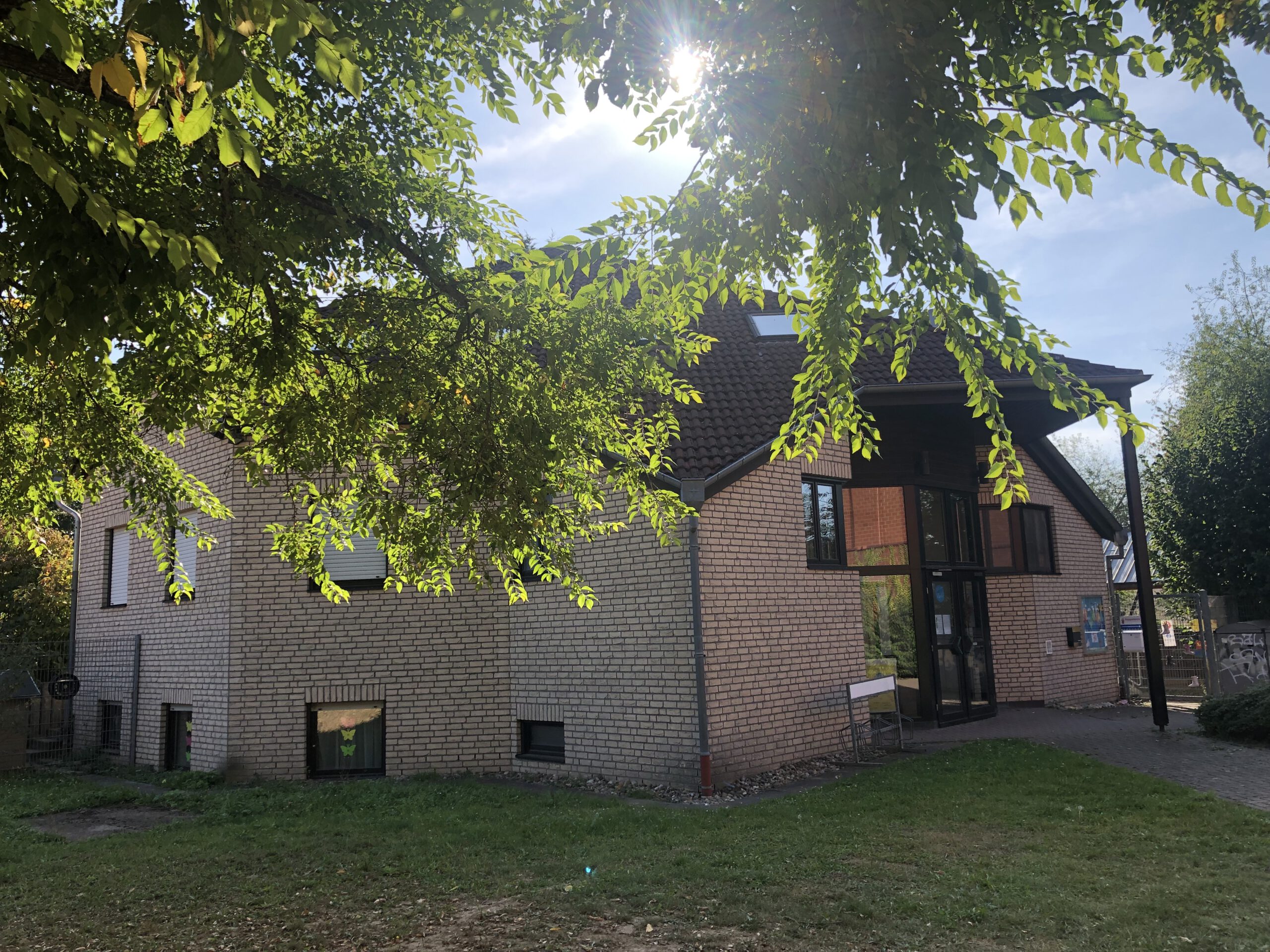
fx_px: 1027
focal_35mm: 28
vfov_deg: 49.7
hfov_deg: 63.4
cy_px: 476
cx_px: 635
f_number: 1.8
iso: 20
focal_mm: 4
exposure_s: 1/873
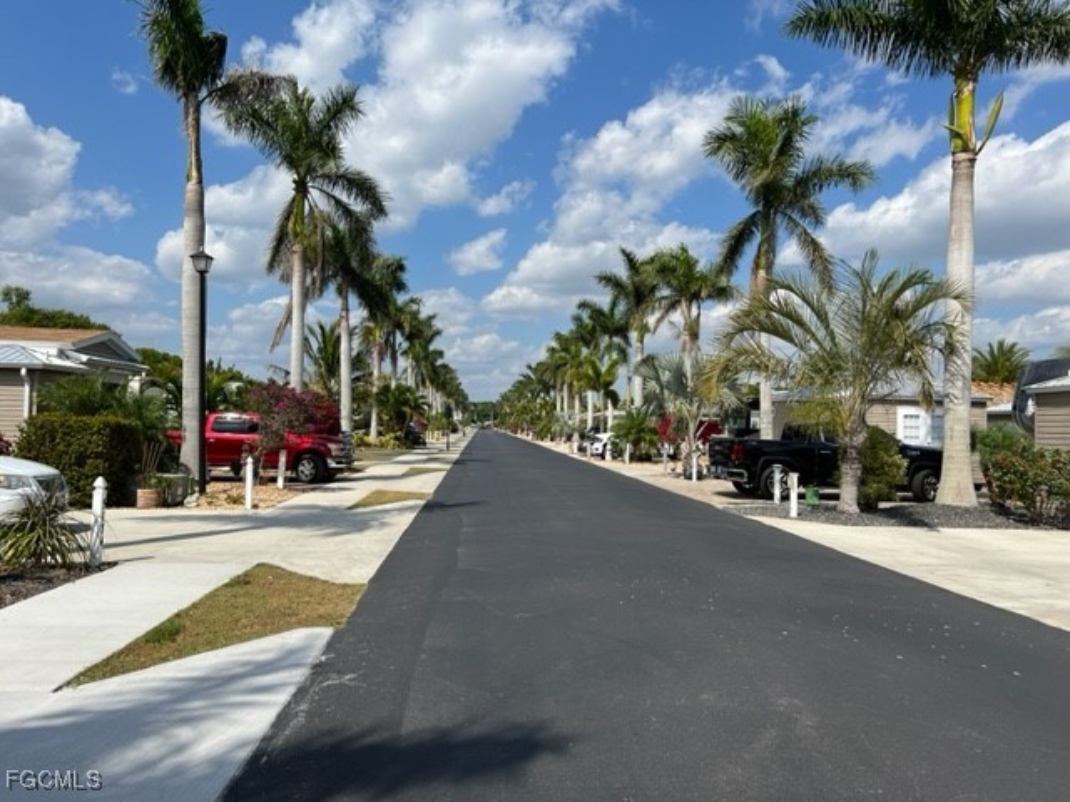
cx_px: 535
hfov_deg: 67.3
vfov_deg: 53.1
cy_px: 401
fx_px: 804
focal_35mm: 26
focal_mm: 5.7
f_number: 1.5
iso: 50
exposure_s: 1/6211
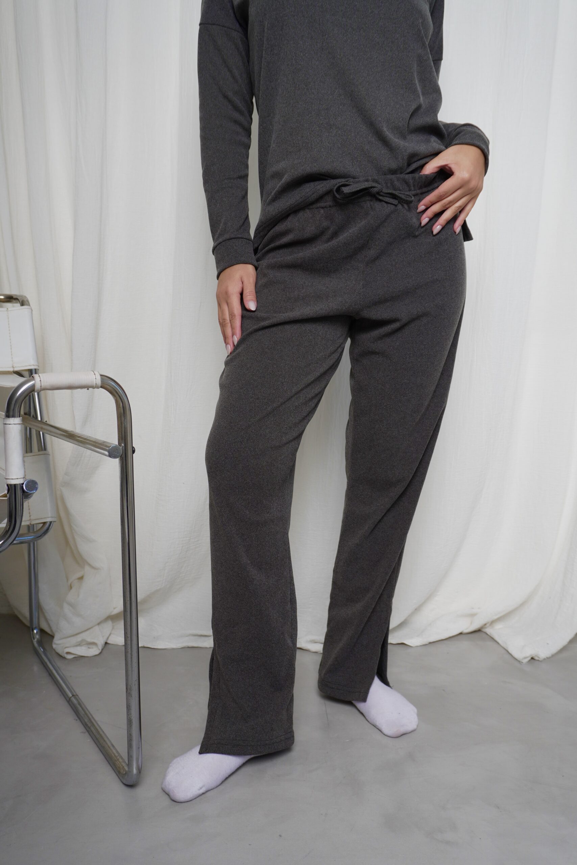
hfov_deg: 41.7
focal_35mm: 32
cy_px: 432
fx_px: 757
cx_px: 288
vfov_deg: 59.5
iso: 160
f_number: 5.6
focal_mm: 21
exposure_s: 1/160
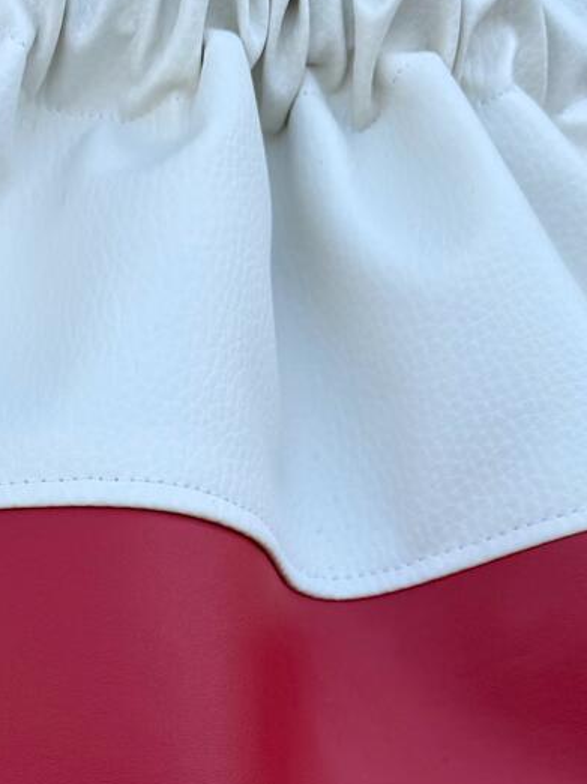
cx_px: 14
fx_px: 1561
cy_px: 924
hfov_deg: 20.7
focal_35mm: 69
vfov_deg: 25.5
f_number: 1.78
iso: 80
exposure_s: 1/858
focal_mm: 6.76
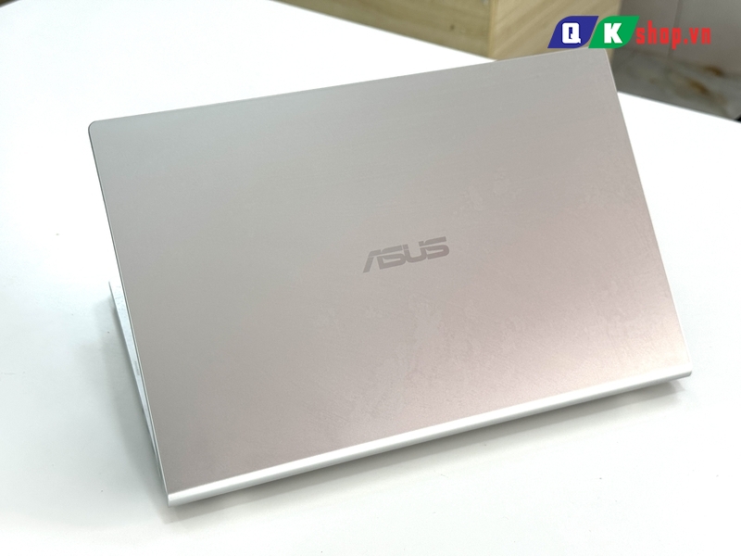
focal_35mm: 48
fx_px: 1028
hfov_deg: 39.7
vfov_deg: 30.3
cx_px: 370
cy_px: 278
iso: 64
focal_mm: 6.76
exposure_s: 1/245
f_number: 1.78
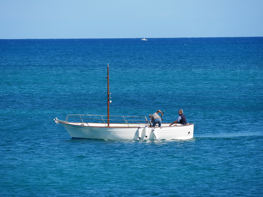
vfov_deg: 5.3
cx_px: 132
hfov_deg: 7.1
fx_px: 2128
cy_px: 98
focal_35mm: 280
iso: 200
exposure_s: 1/800
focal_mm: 140
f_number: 6.3
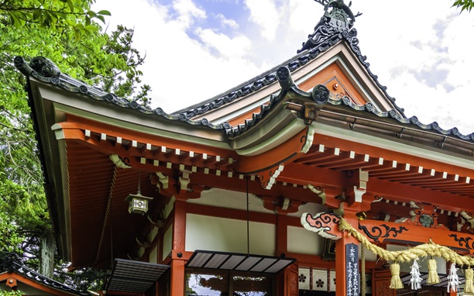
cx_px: 339
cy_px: 231
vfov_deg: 35.3
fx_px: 452
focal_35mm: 35
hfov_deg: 53.5
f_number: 8
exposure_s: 1/200
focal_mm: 21
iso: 640
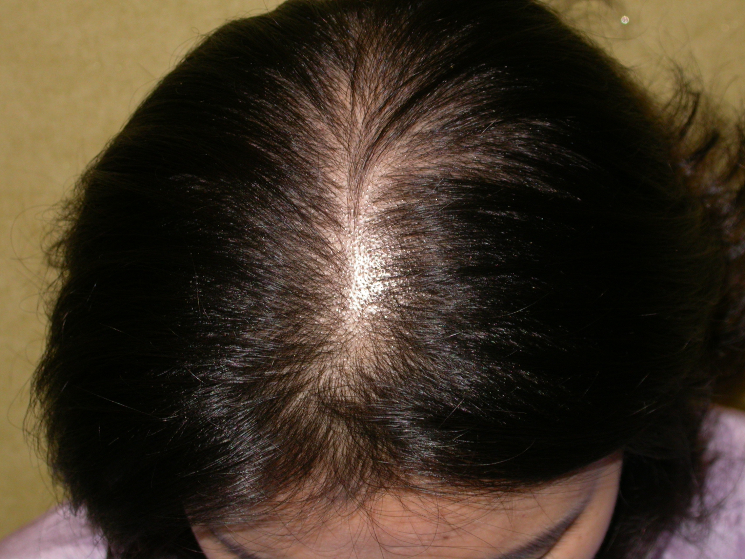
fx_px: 2862
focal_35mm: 133
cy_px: 280
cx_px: 372
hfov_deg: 14.8
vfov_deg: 11.1
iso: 100
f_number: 4.6
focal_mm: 27.5
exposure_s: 1/60.3
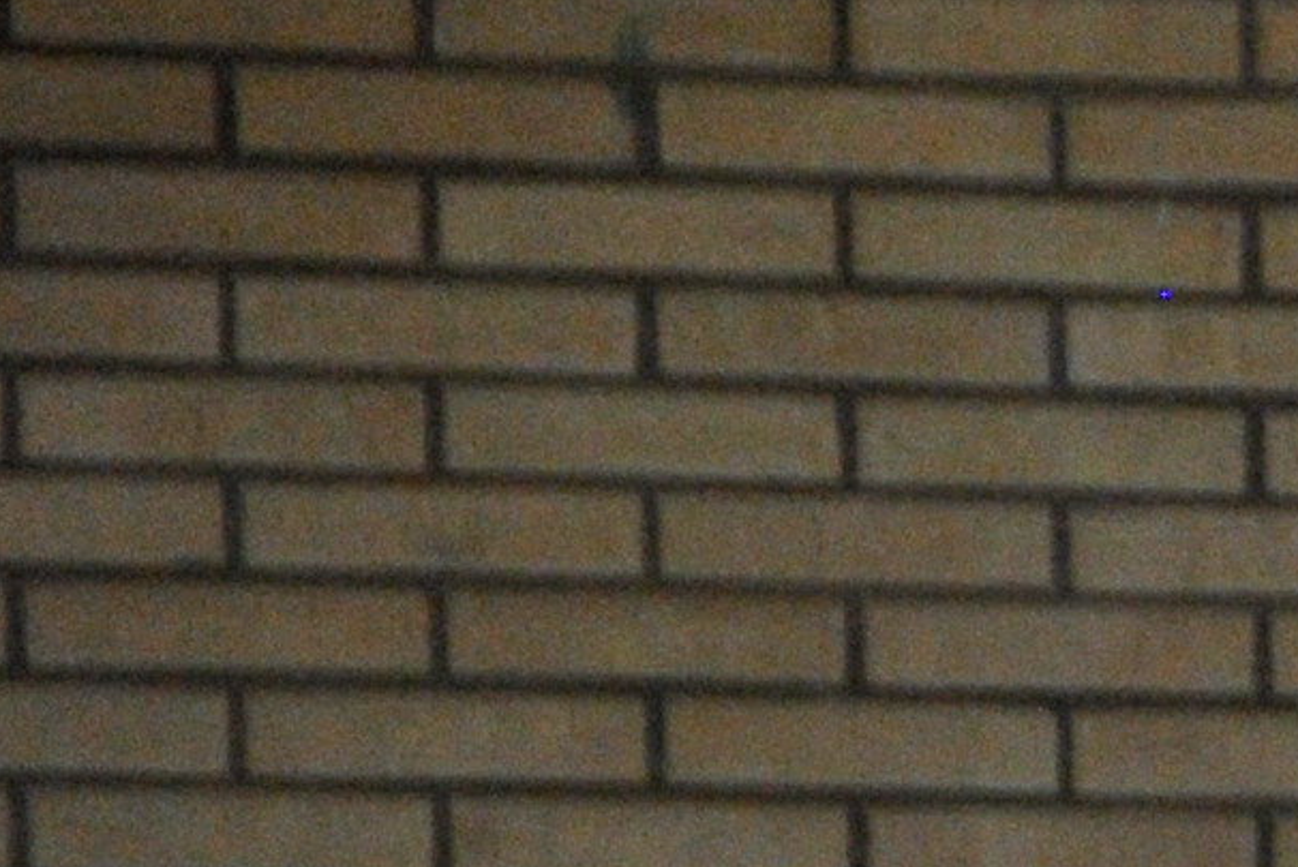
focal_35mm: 1170
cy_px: 1897
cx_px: 4070
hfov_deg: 1.8
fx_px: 42214
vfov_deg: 1.2
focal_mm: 122
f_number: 5.6
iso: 800
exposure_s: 1/320
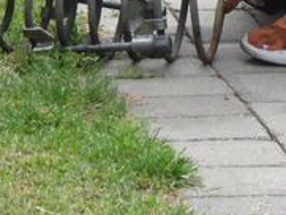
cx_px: 248
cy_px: -147
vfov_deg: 4.6
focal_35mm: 318
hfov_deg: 6.2
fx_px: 2629
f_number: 4.8
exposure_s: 1/160
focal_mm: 16
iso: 100
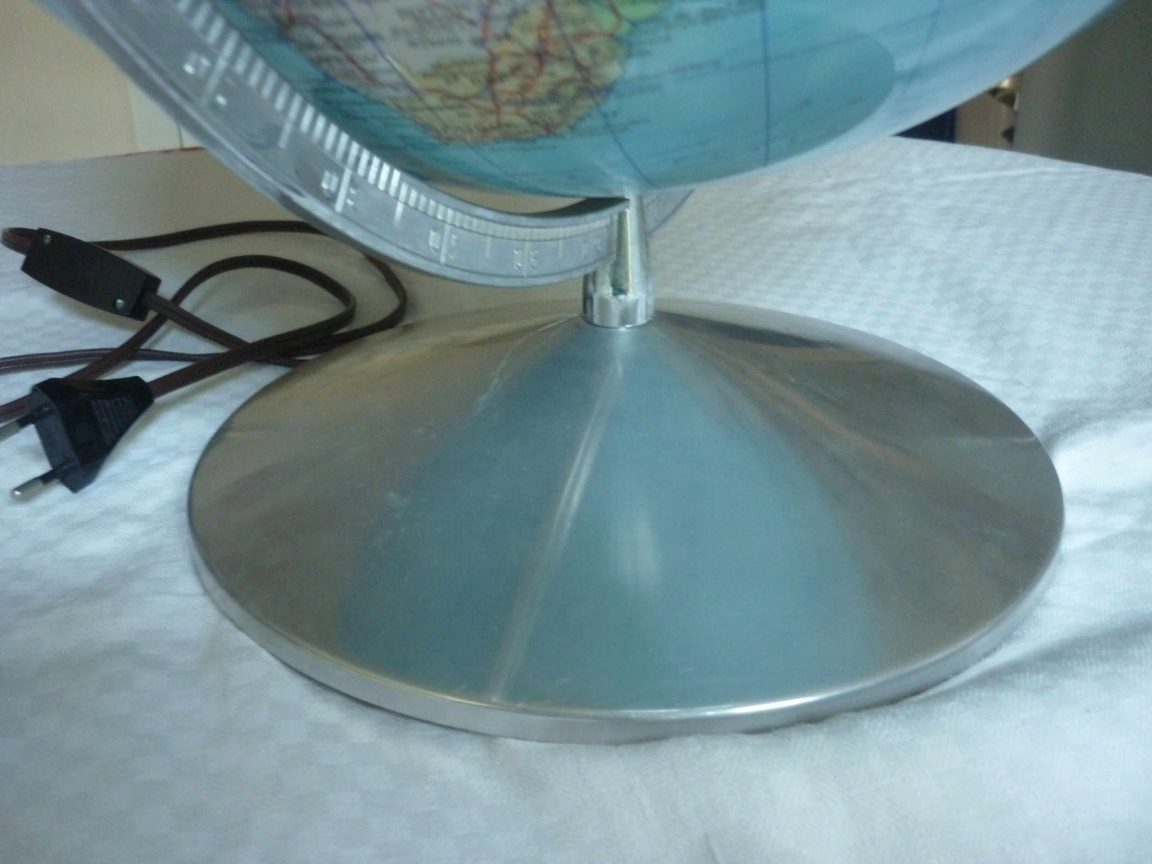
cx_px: 576
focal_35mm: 33
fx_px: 1098
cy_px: 432
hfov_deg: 55.4
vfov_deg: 42.9
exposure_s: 1/13
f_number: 2.8
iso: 400
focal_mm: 5.5
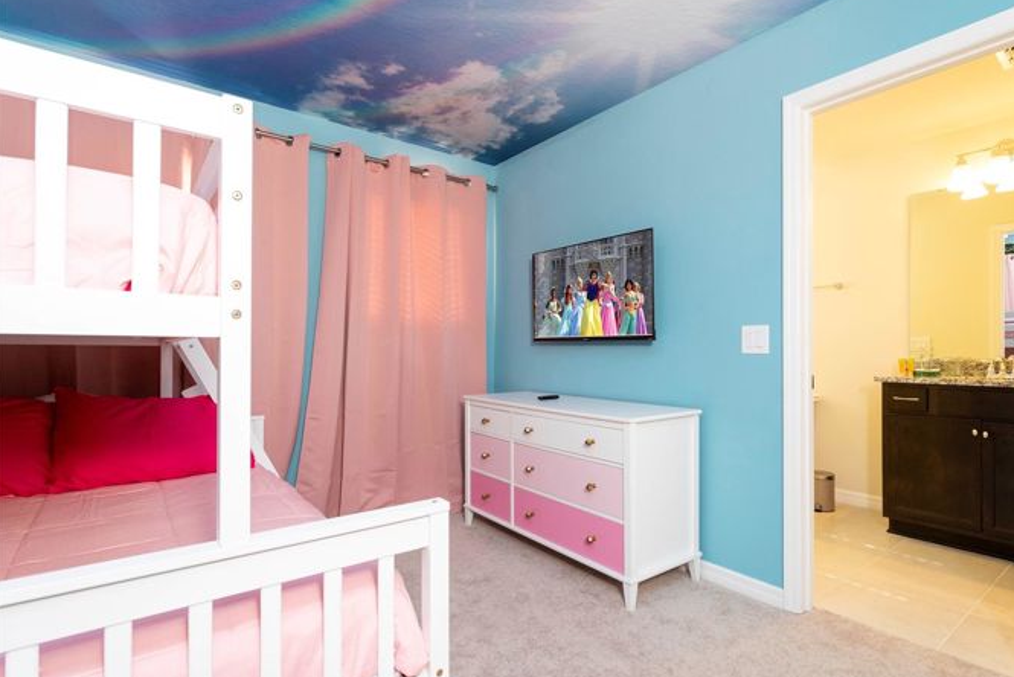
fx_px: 507
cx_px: 533
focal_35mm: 18
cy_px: 338
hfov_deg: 89.9
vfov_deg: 67.4
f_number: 10
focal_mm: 17
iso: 1250
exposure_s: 1/30
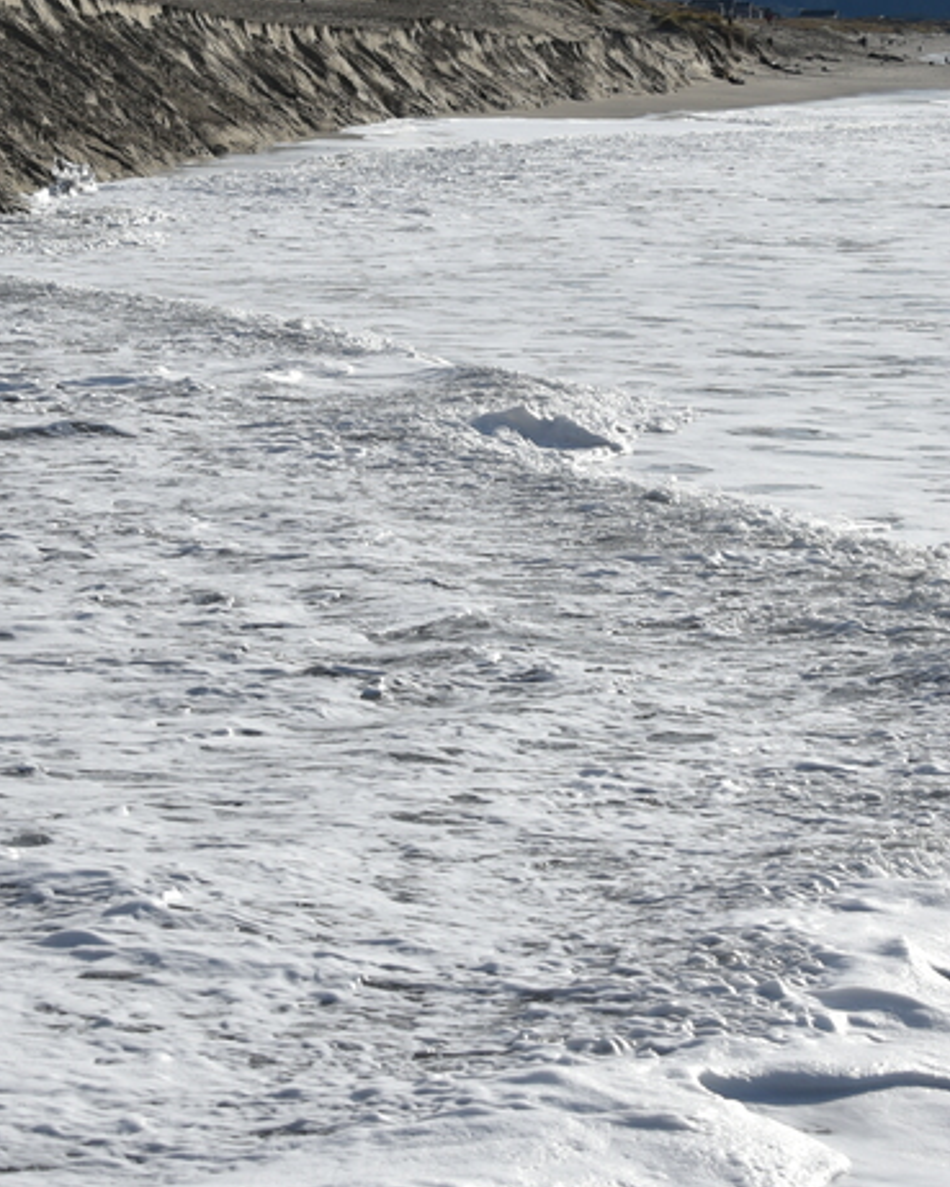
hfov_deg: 10.6
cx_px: 497
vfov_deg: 13.2
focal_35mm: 146
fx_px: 5130
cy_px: 322
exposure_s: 1/400
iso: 100
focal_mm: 56
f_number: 10
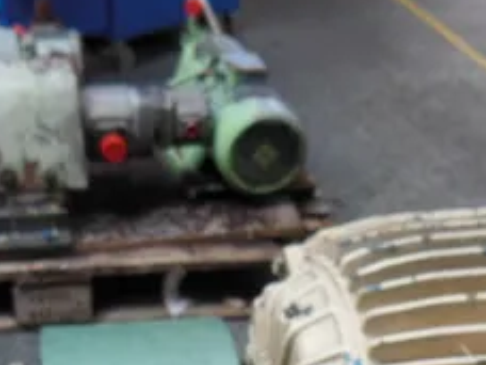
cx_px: 277
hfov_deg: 28.5
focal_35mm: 68
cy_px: 385
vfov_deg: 20.7
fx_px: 955
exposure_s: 1/40
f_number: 3.5
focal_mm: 4.5
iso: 125
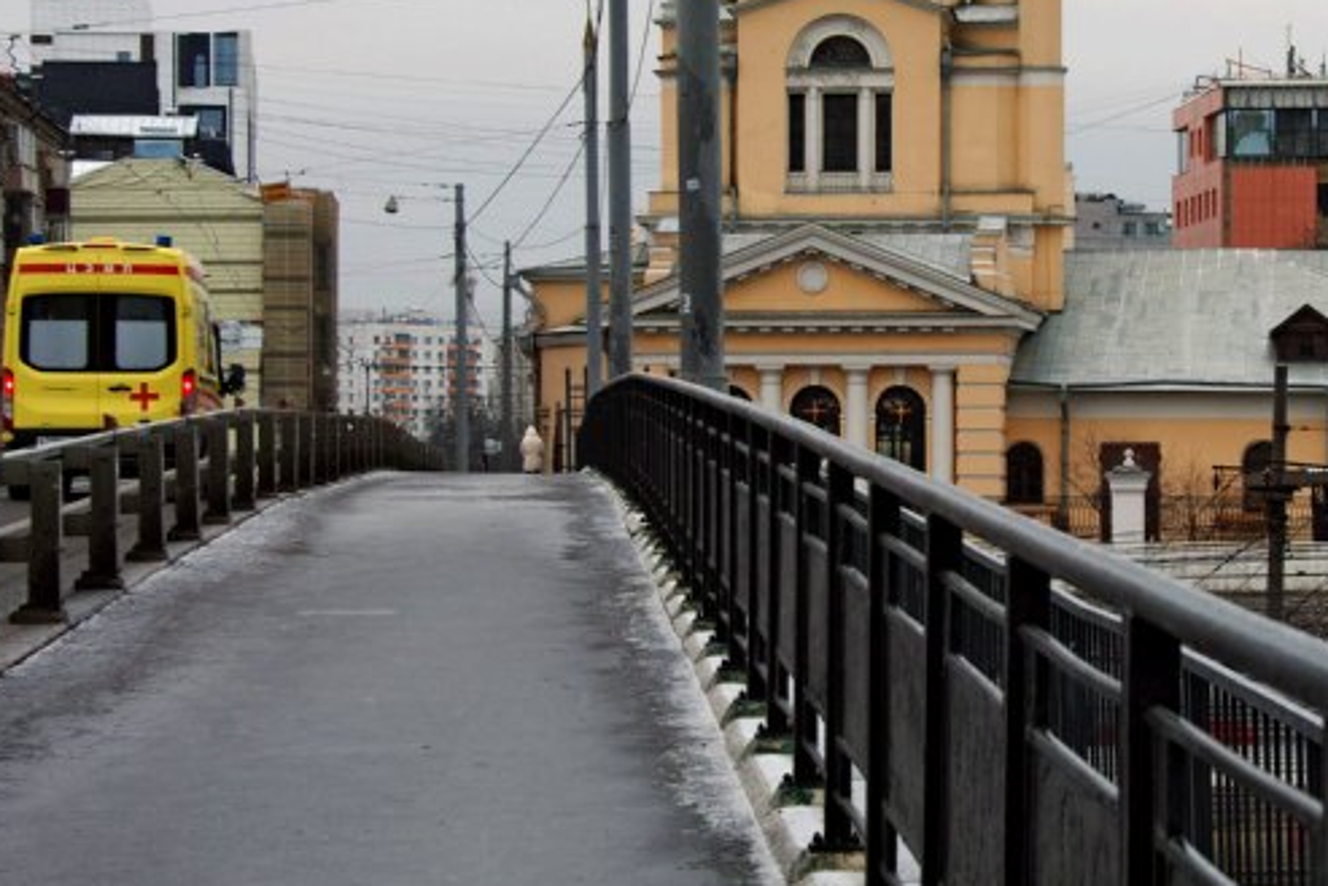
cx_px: 1191
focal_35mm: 112
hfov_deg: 18.0
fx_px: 4133
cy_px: 442
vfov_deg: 12.2
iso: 100
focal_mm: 35
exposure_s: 1/60
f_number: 5
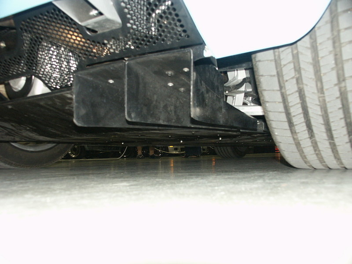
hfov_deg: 49.0
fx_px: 386
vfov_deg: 37.7
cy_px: 132
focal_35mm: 38
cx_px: 176
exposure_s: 1/45
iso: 200
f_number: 2.8
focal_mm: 9.8
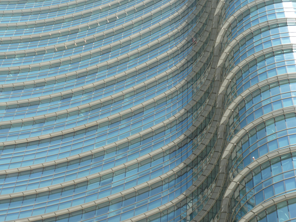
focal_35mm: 78
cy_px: 111
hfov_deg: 25.0
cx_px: 148
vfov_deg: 18.9
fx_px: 667
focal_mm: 12.8
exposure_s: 1/320
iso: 80
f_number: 4.2
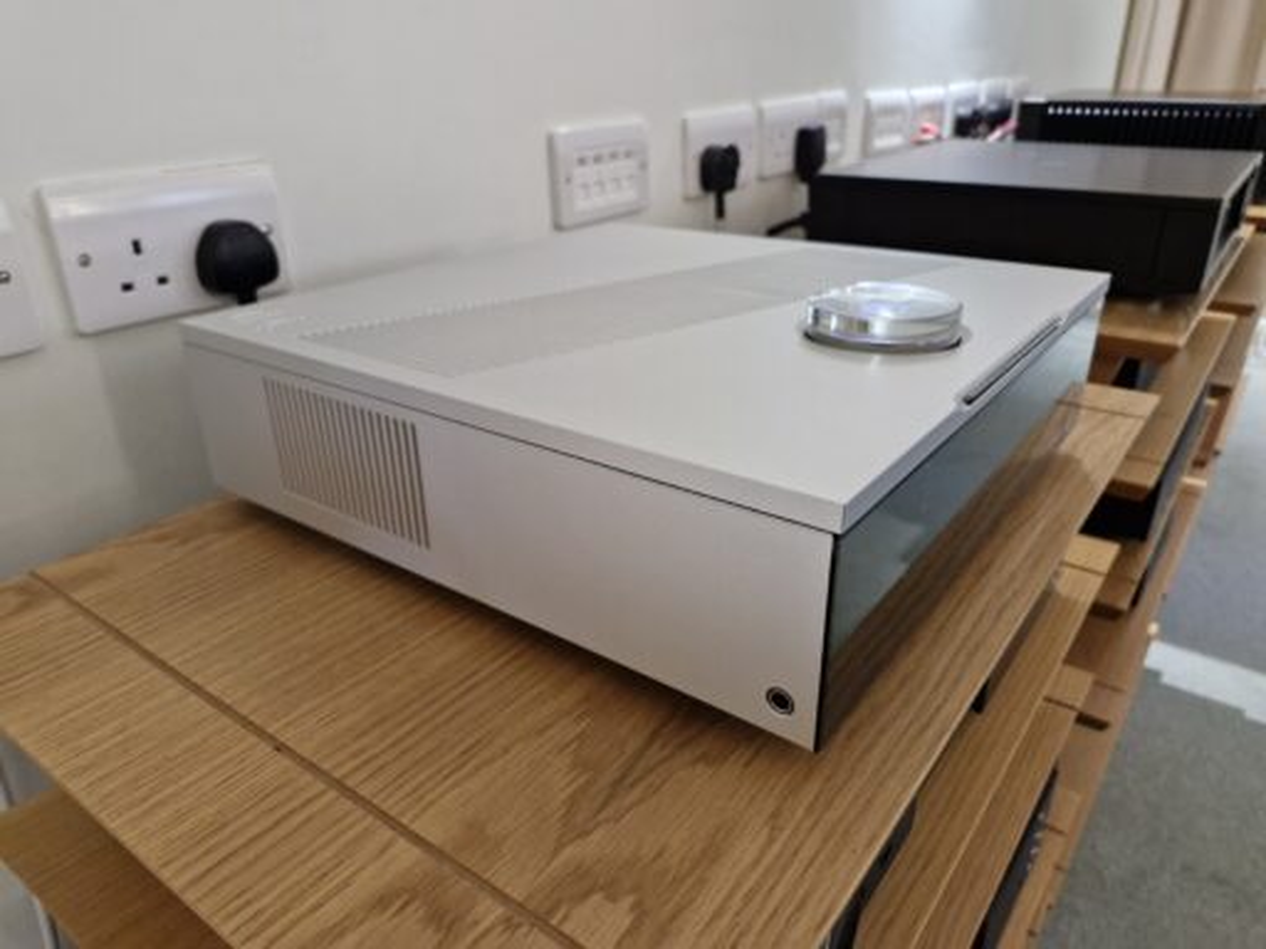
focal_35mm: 23
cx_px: 633
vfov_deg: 58.9
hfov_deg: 73.9
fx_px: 841
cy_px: 474
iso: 800
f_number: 1.8
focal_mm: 5.54
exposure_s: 1/100
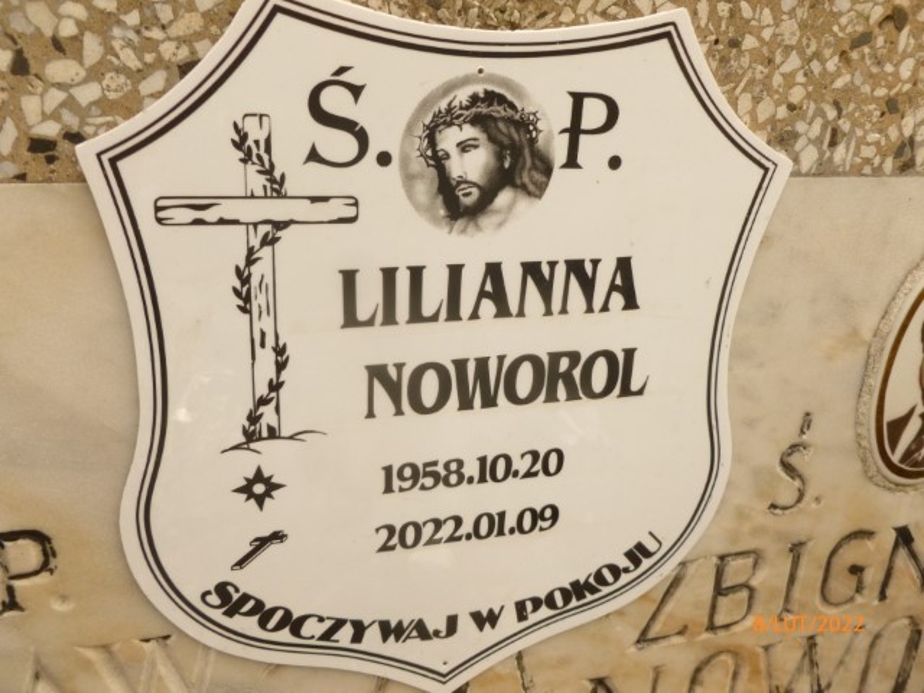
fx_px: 747
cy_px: 346
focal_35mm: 28
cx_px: 462
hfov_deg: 63.4
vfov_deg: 49.7
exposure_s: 1/400
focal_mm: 5
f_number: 3.3
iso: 200
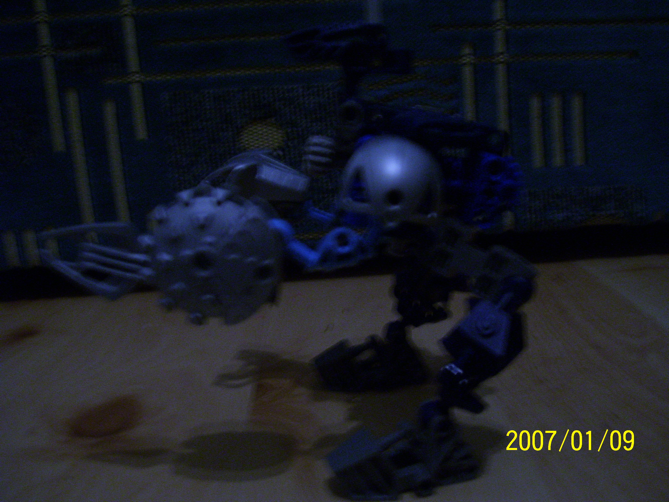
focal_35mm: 37
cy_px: 251
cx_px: 334
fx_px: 715
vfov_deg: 38.7
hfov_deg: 50.1
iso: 160
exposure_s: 1/8
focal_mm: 6
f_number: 2.7
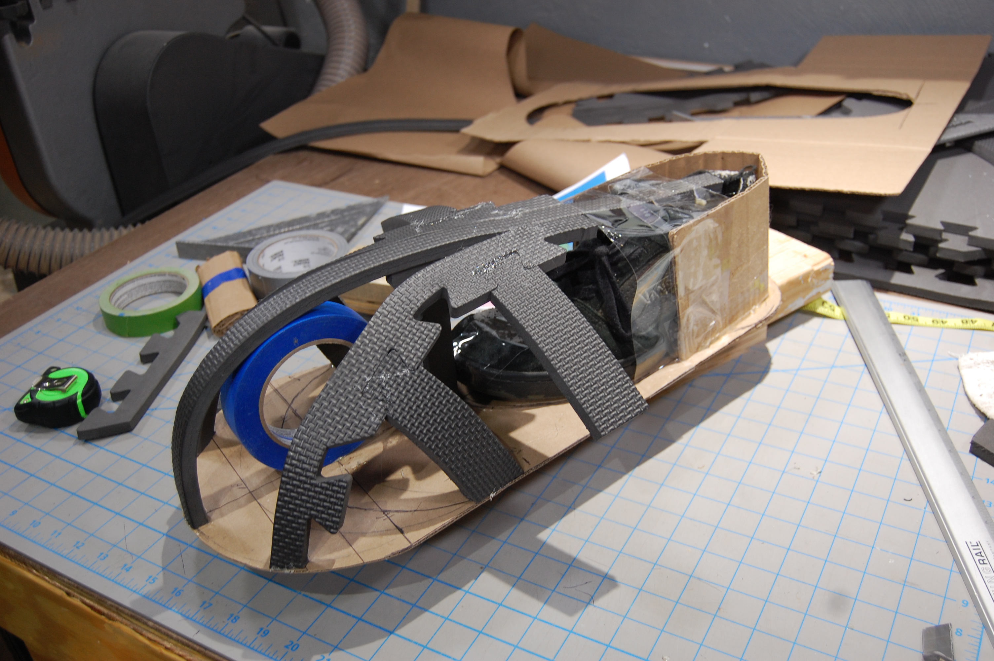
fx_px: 952
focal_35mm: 34
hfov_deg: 55.1
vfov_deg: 38.3
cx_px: 497
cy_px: 330
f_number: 3.8
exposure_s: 1/50
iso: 400
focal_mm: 23
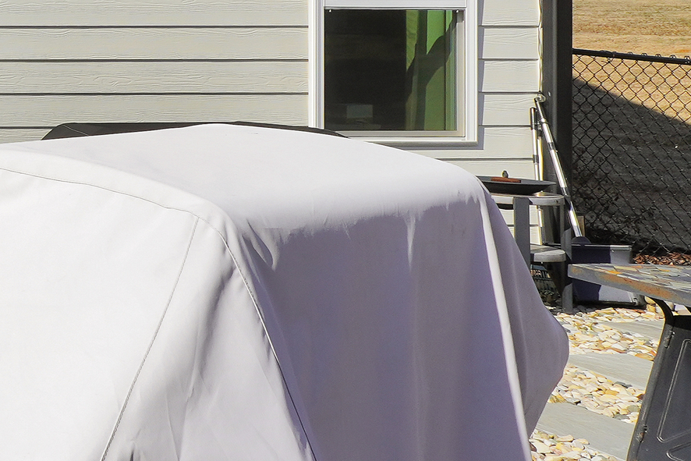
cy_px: 12
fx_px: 998
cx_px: -496
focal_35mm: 52
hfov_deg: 23.5
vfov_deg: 24.9
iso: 100
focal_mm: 10
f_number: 10
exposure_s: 1/250
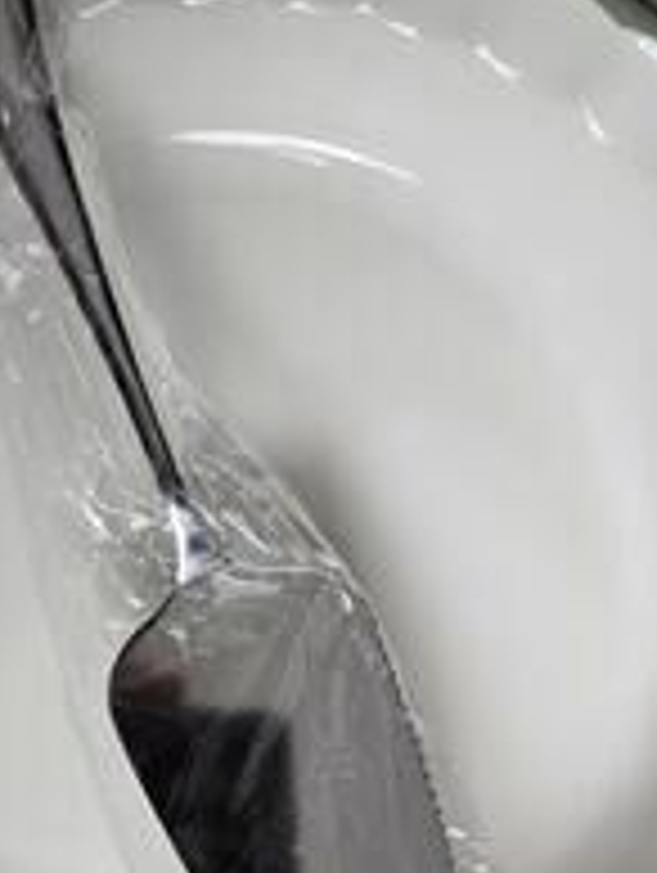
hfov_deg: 31.9
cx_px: 202
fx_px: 1136
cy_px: 554
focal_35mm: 45
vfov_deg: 41.7
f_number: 1.7
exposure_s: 1/120
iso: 160
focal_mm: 6.3
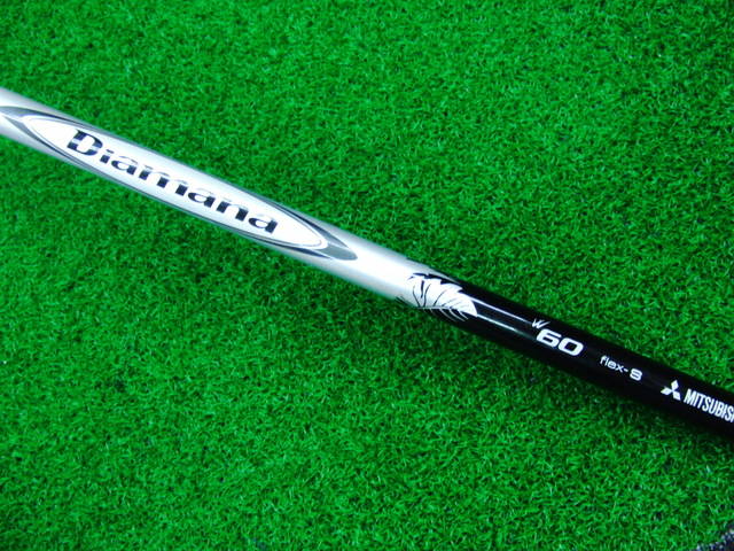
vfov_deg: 38.7
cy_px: 276
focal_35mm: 37
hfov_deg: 50.1
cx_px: 367
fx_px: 785
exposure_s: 1/30
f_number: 3.6
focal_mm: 6.42
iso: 400
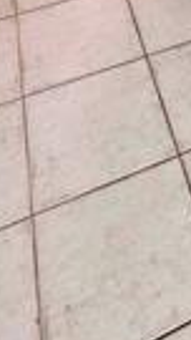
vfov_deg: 20.9
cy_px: -290
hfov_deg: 17.3
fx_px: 567
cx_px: 284
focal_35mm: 63
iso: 250
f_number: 1.9
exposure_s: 1/120
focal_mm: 2.2
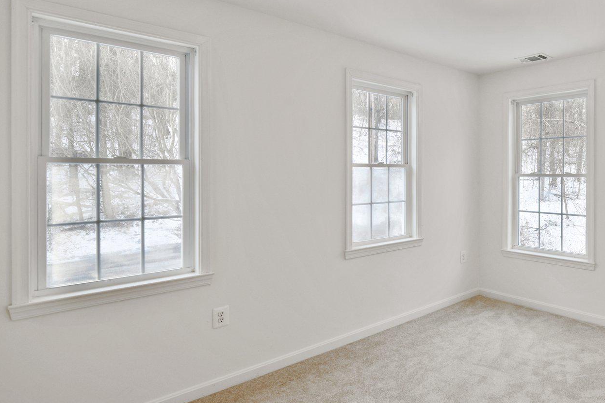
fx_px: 386
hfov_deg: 69.1
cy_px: 179
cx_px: 479
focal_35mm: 23
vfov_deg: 55.0
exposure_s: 1/15
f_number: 8
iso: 100
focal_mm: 14
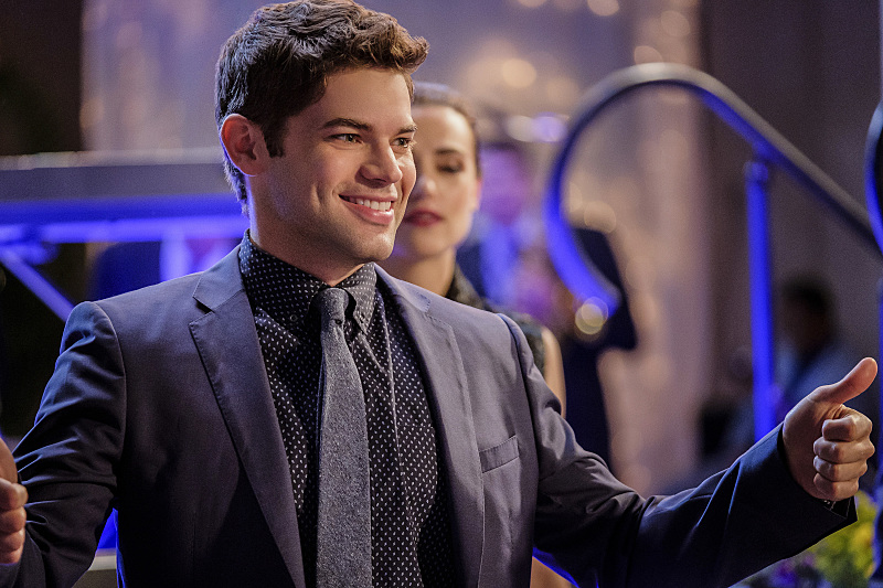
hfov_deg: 9.8
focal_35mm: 210
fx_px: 5149
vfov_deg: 6.5
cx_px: 442
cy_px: 294
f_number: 2.8
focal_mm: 140
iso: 5000
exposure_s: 1/125
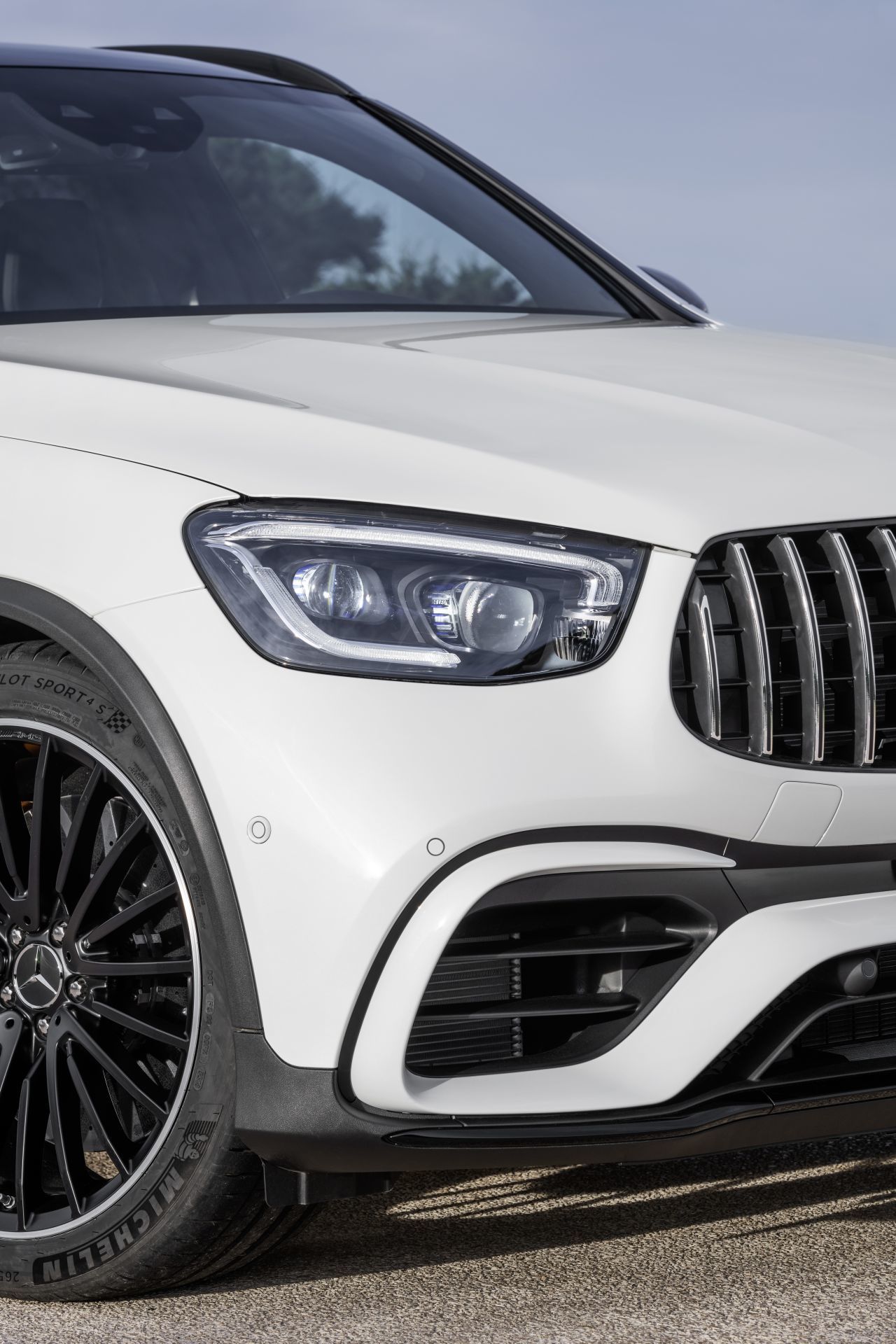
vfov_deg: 17.1
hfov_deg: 11.4
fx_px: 4480
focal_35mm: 120
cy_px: 672
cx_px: 448
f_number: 11
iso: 100
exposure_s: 1/125
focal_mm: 120
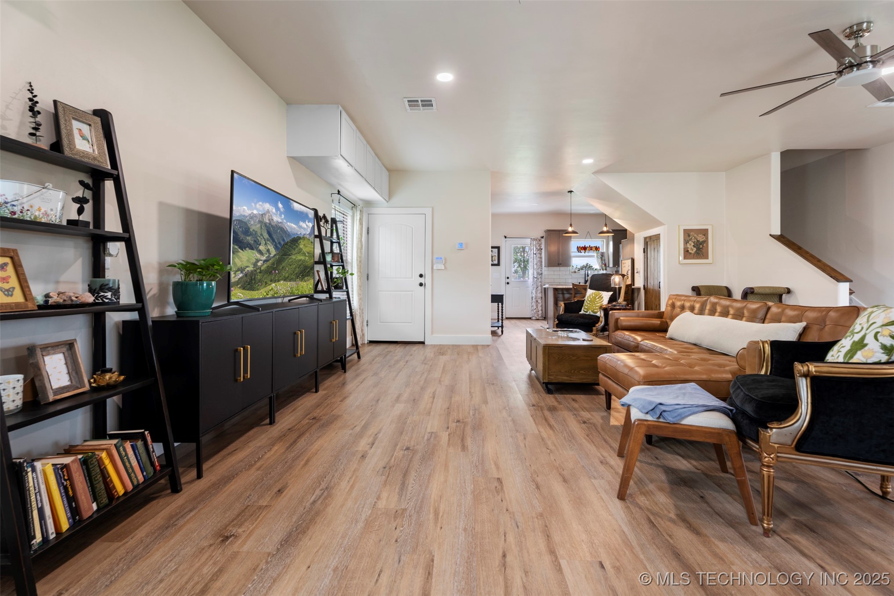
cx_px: 447
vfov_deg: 73.7
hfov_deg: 96.7
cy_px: 298
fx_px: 397
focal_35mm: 16
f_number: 8
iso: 250
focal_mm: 16
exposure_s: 1/2
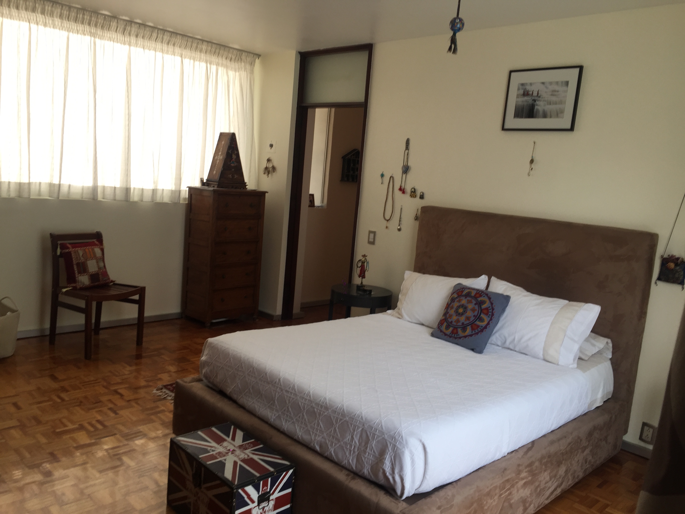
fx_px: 574
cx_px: 342
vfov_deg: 48.2
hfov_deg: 61.7
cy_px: 257
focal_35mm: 29
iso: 32
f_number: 2.2
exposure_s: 1/30
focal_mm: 4.15
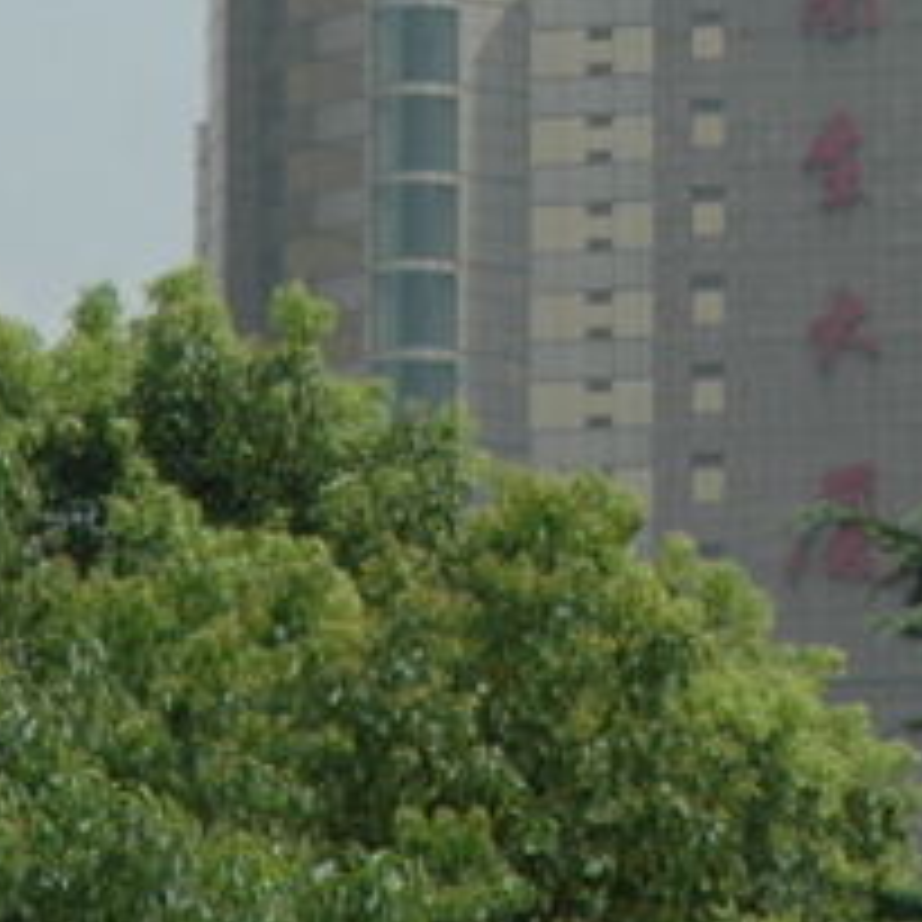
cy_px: -591
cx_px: 1187
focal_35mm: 521
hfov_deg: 3.4
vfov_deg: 3.3
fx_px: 15700
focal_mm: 70
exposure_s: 1/2500
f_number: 4.5
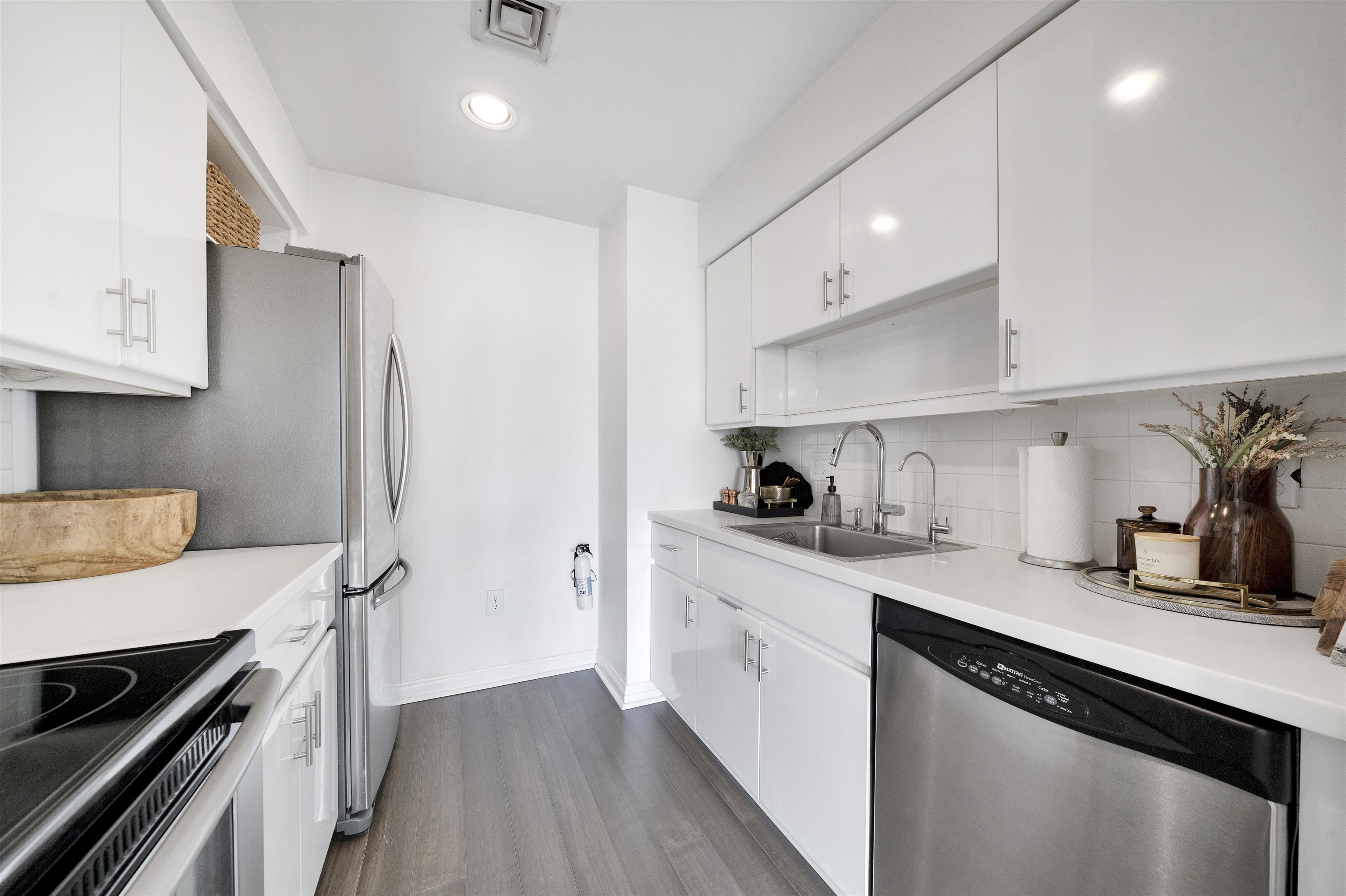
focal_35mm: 12
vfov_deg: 90.0
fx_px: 448
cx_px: 673
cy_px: 448
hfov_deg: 112.6
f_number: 8
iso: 640
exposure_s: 1/8
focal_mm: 12
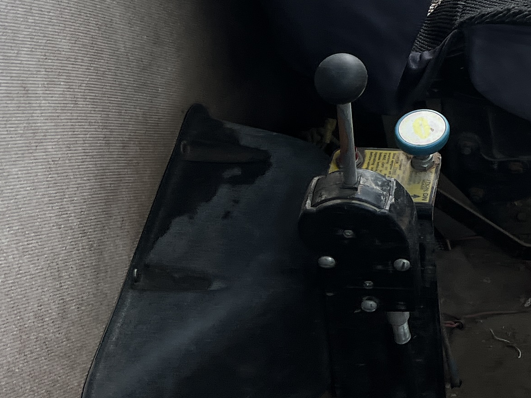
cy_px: -164
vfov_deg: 15.4
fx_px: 1381
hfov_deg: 19.8
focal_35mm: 90
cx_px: 719
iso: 50
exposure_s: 1/404
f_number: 1.5
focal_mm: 5.7
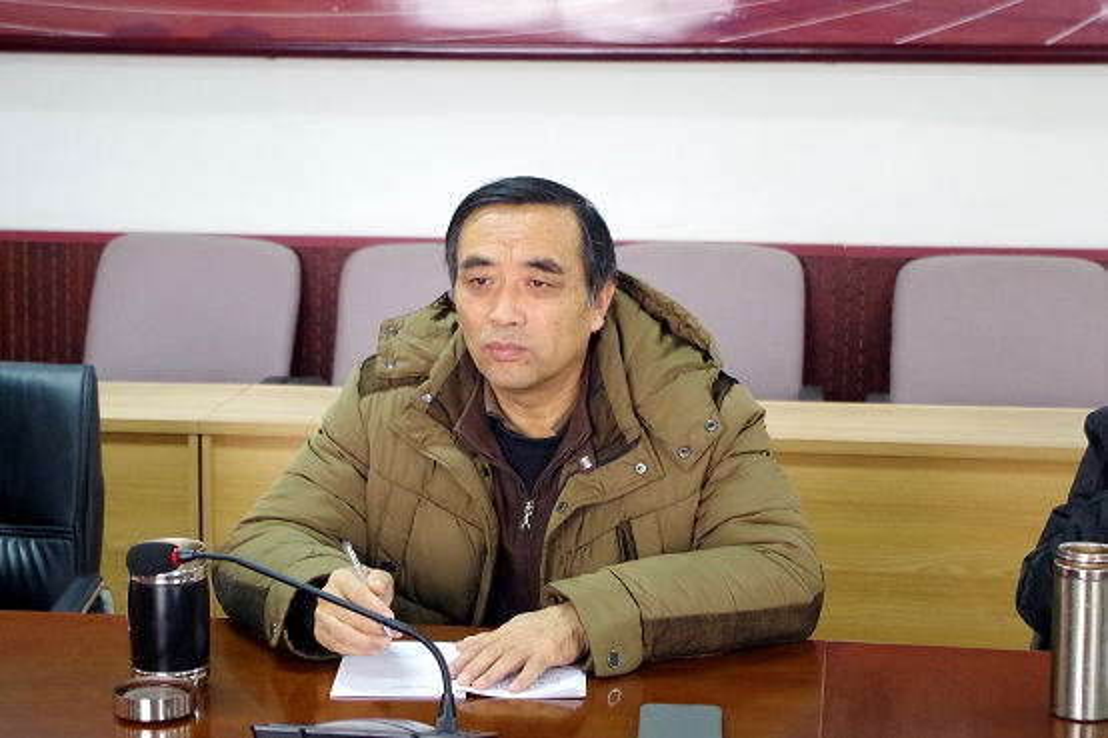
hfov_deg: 24.8
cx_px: 554
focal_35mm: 82
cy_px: 369
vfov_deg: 16.6
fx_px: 2523
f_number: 5.6
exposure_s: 1/25
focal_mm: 55
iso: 3200
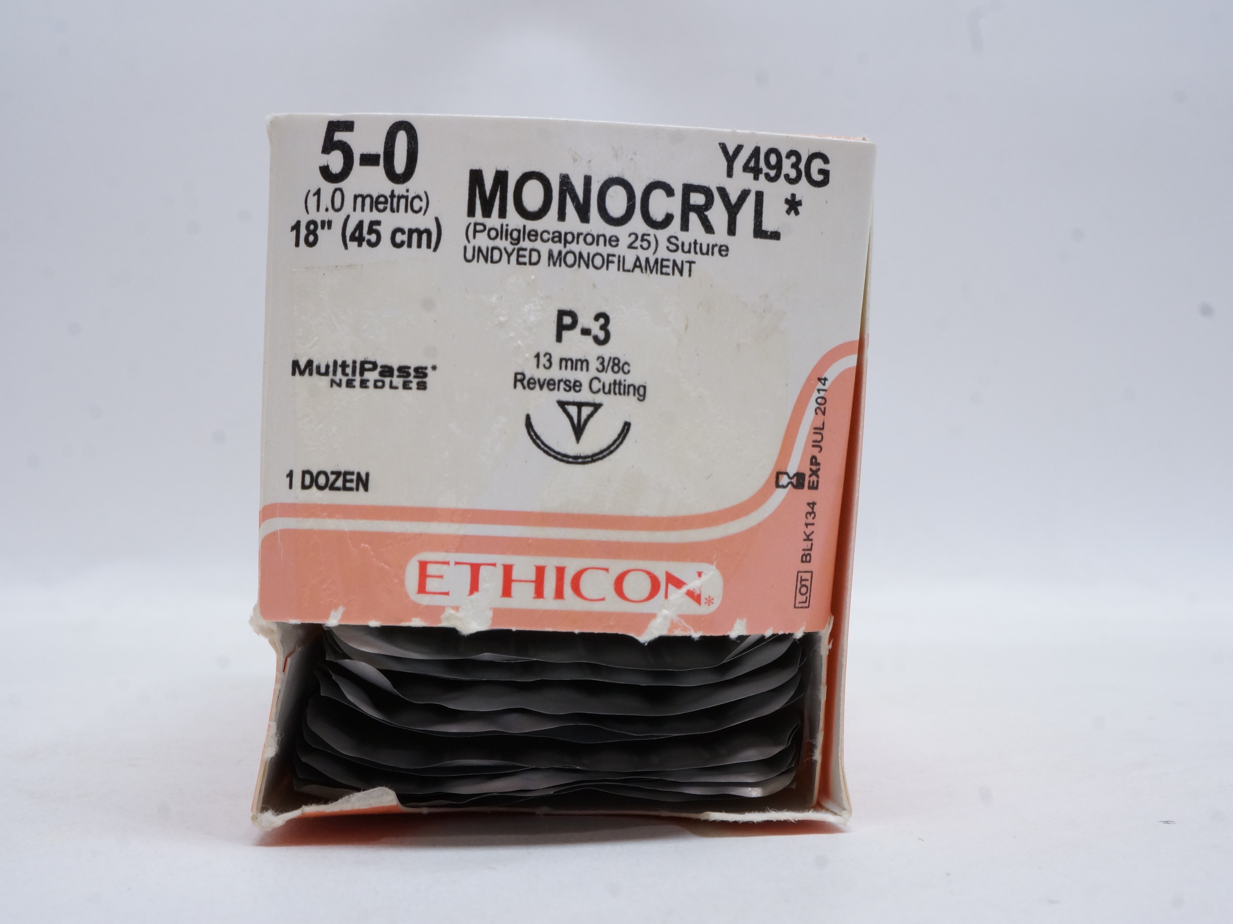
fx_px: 1480
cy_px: 463
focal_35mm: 42
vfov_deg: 34.7
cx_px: 633
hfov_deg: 45.2
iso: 800
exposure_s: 1/10
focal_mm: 25
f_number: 16
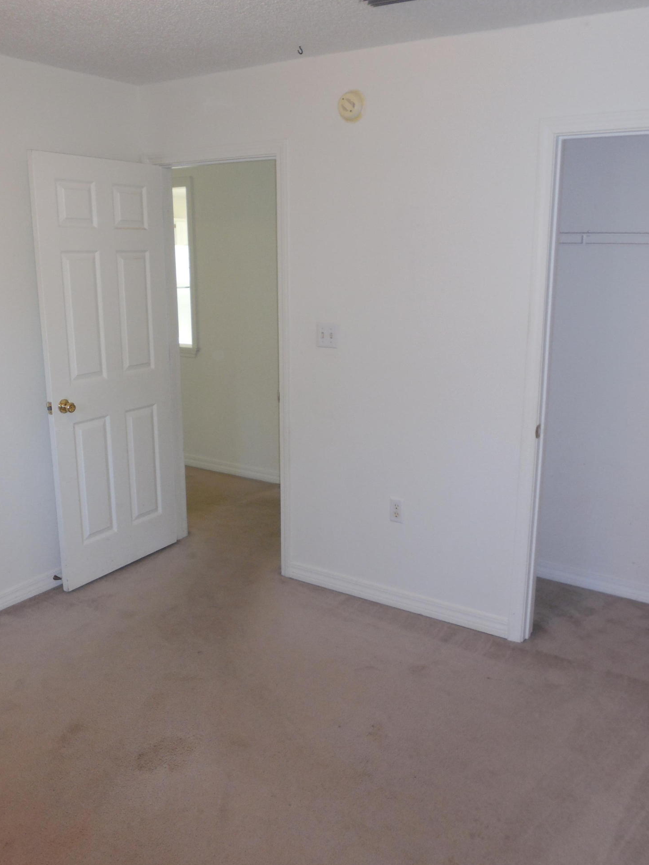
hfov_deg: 45.5
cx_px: 333
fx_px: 775
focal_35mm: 31
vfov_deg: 58.3
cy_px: 424
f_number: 3.8
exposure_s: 1/25
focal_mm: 5.3
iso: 250
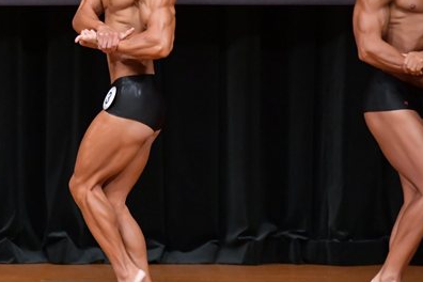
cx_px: 130
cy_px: 118
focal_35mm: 528
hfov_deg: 3.9
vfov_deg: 2.6
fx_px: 6204
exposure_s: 1/400
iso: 5000
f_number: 5.6
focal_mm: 180
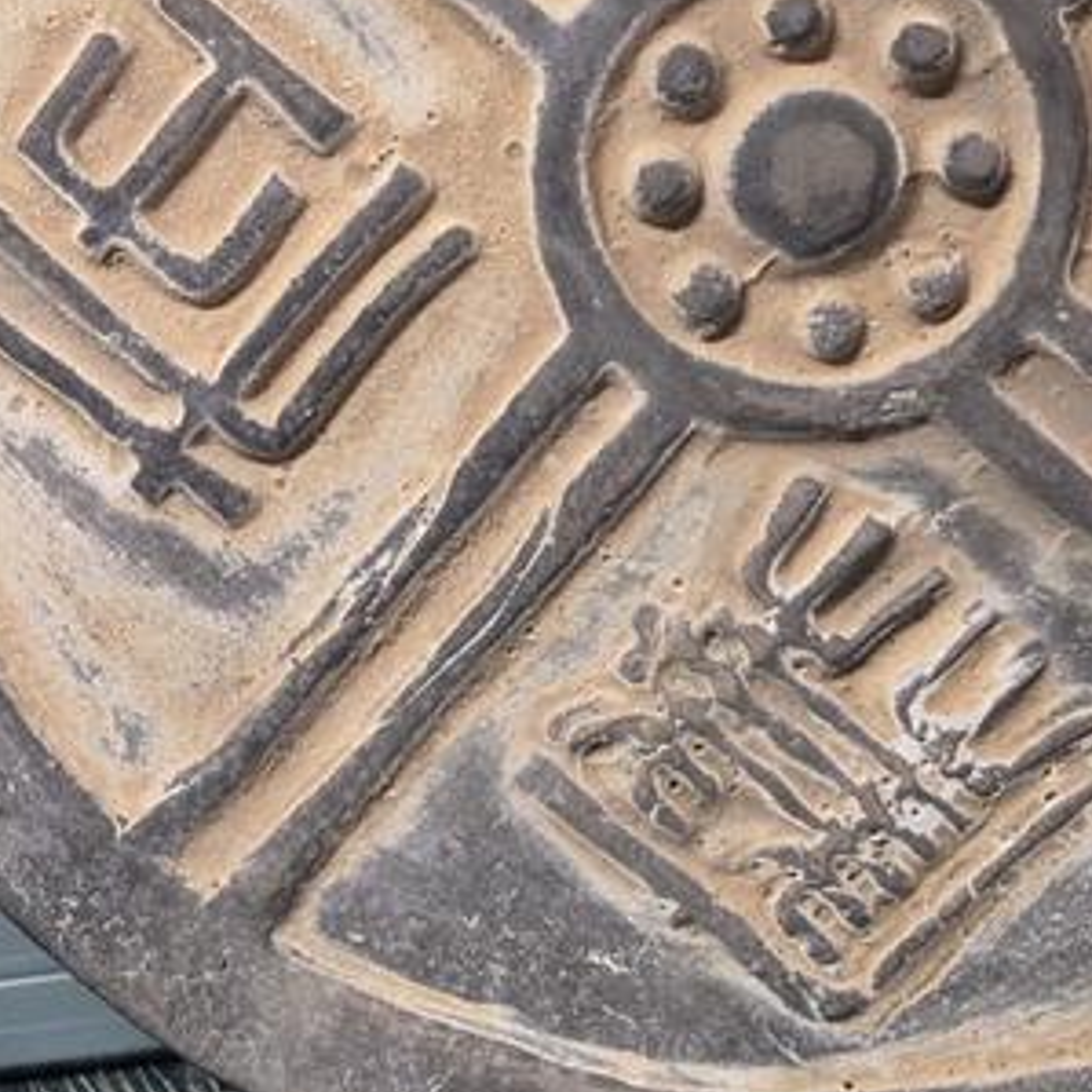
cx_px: -69
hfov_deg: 19.2
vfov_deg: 19.9
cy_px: 391
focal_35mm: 87
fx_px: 3105
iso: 1000
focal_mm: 5.4
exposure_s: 1/120
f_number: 1.8
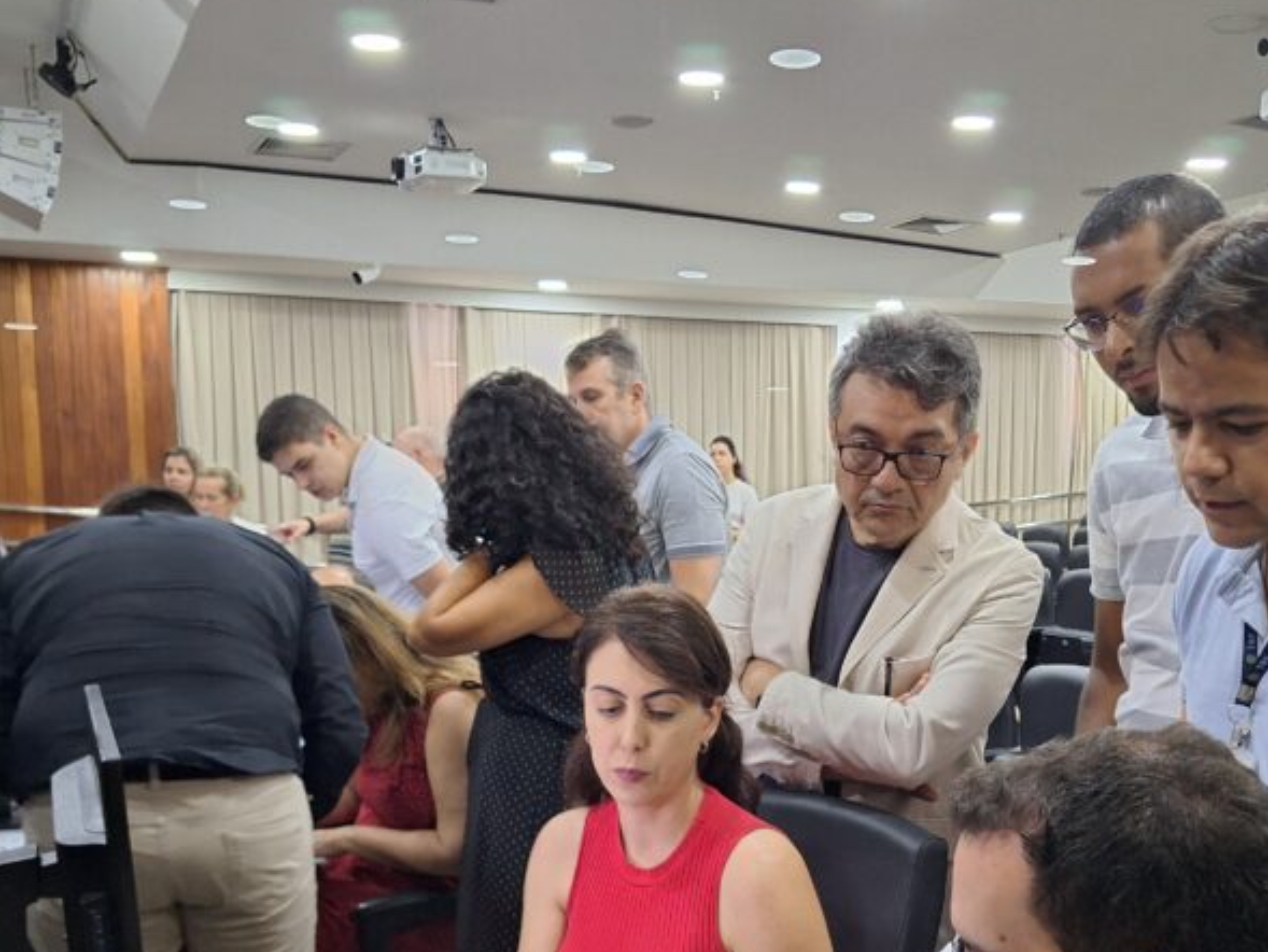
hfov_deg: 46.7
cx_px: 687
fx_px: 1466
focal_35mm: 40
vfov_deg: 35.1
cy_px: 726
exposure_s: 1/30
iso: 250
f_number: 1.8
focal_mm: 5.54
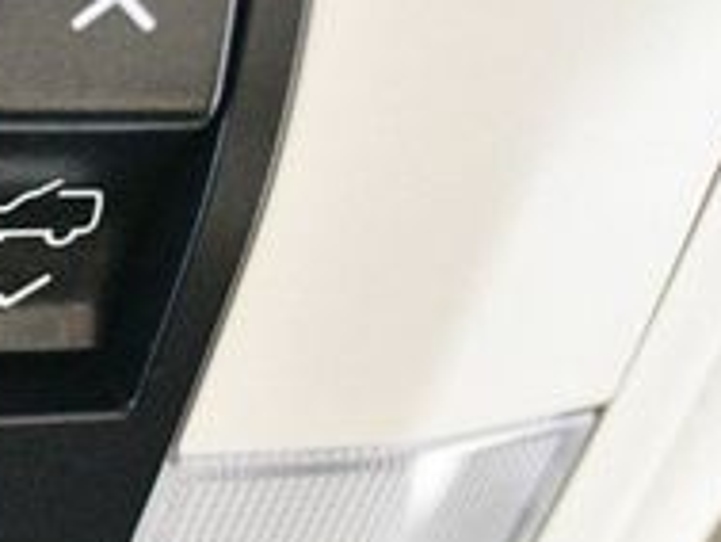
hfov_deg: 15.5
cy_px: 435
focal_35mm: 117
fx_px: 2438
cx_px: -362
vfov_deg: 12.6
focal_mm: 24
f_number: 4
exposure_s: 1/60
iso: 12800
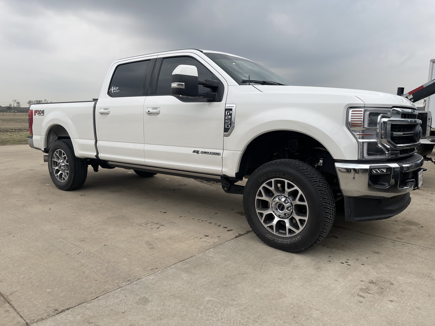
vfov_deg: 53.1
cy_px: 163
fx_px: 327
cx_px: 218
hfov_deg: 67.3
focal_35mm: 26
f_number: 1.6
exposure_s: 1/461
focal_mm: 5.1
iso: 32
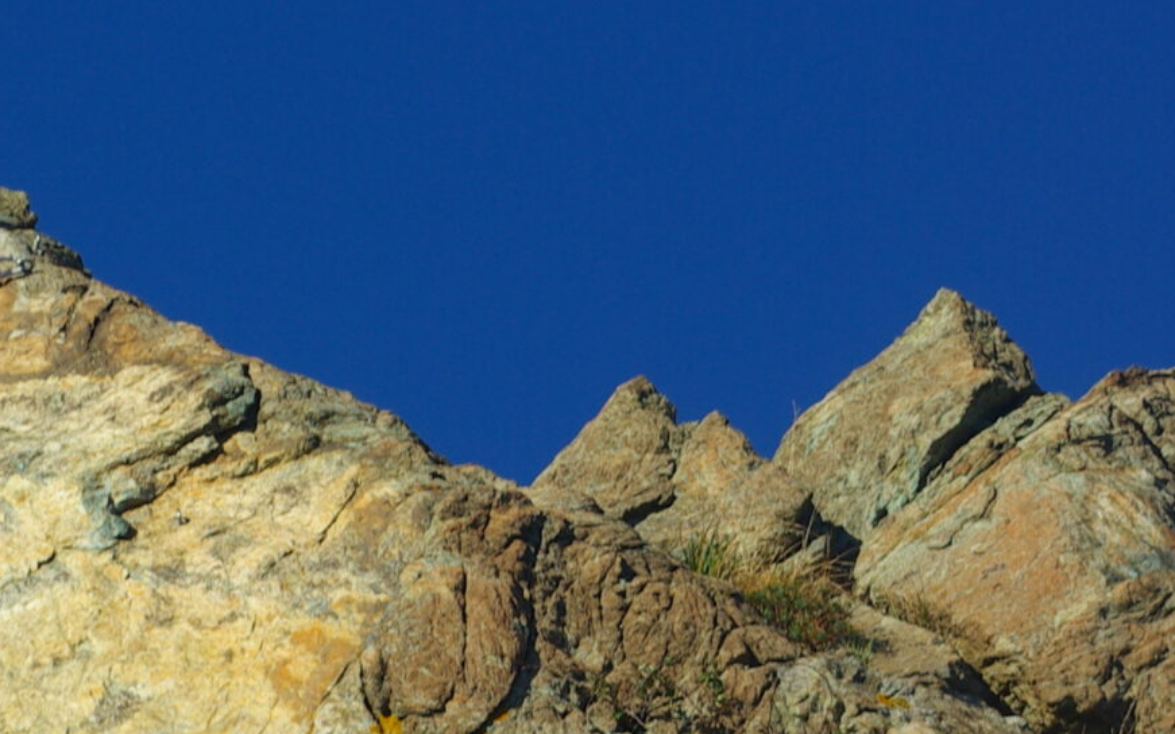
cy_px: 374
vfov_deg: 5.3
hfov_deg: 8.4
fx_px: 7924
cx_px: -380
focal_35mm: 248
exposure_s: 1/180
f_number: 9.5
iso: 100
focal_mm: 55
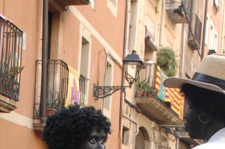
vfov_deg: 11.4
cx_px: 0
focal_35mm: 109
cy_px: 289
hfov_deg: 18.3
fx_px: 681
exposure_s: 1/90
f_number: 4.8
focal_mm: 17
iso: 400
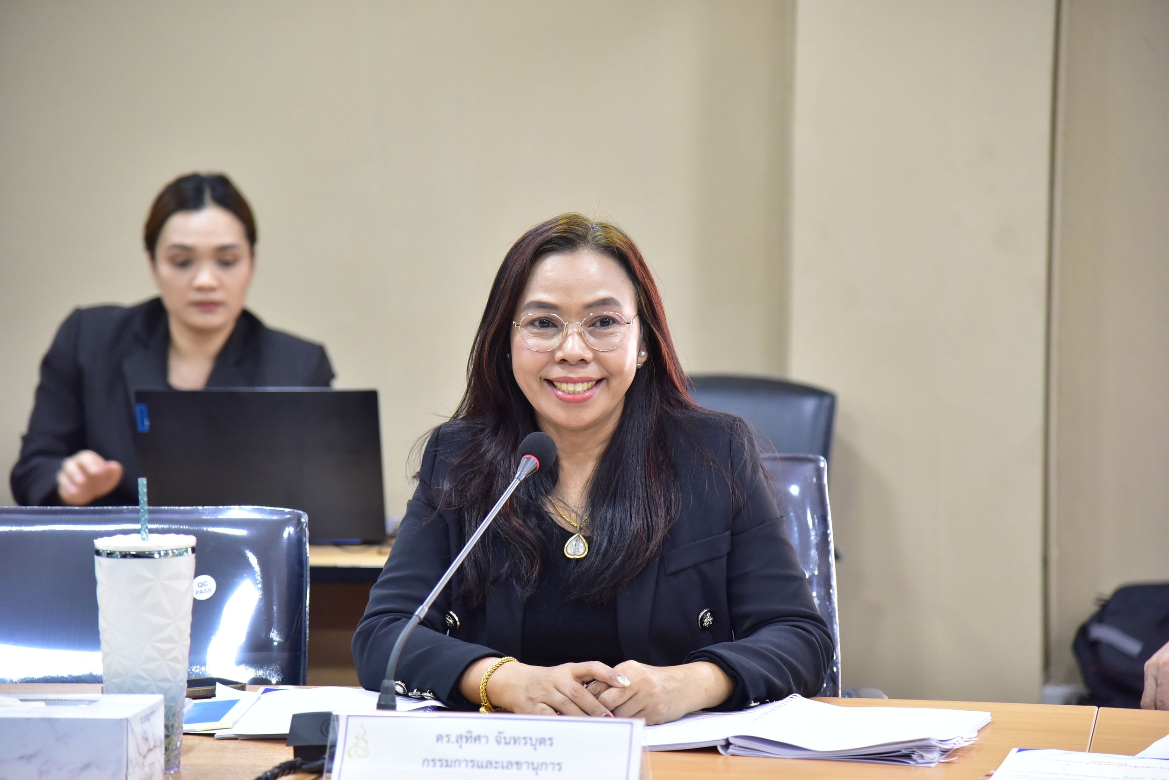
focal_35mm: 120
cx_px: 584
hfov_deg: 17.1
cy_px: 390
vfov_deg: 11.4
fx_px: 3897
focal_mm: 120
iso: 2500
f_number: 4
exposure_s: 1/100
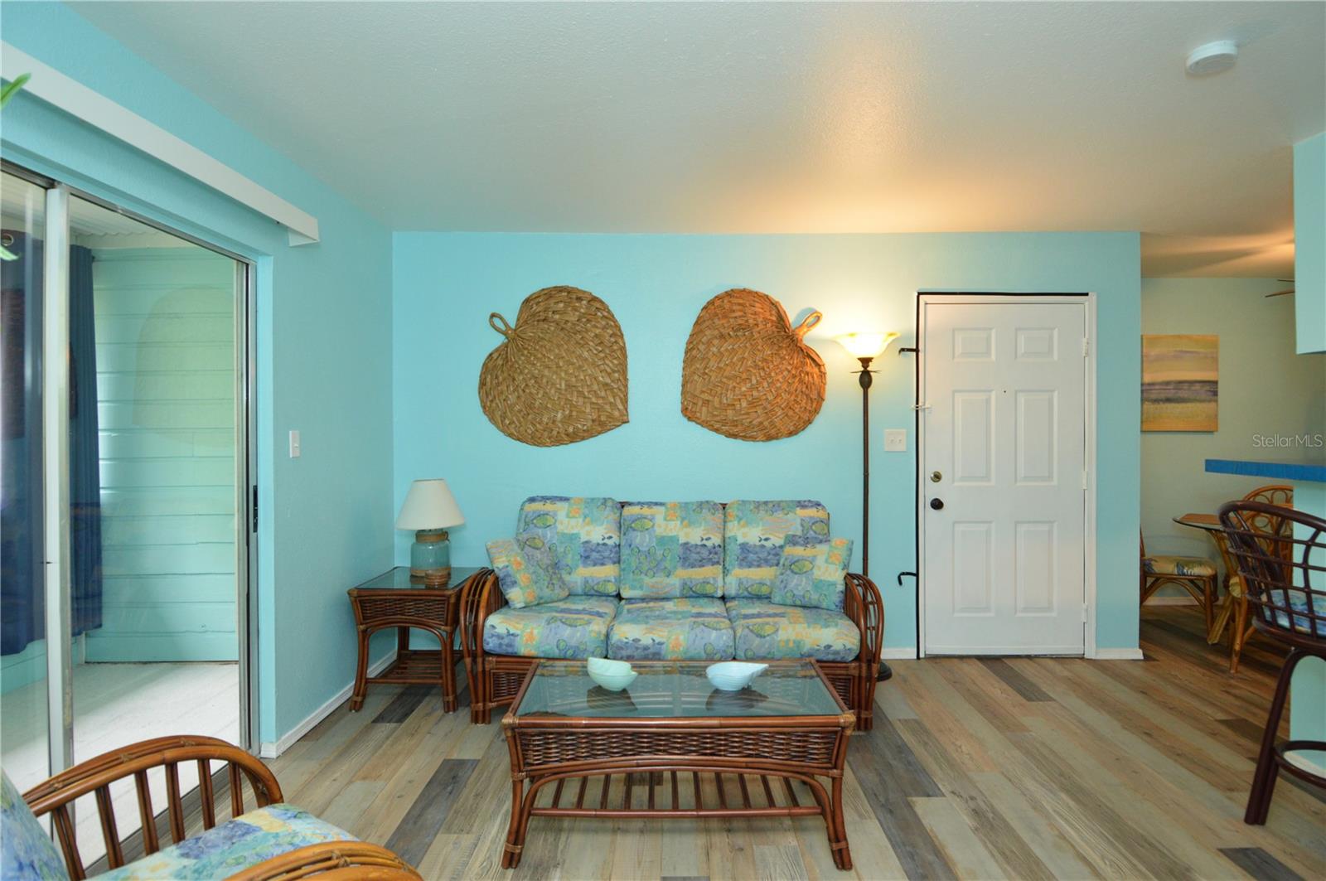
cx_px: 663
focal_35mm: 18
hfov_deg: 90.1
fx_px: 662
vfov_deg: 67.3
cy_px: 440
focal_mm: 12
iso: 720
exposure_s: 1/60
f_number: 4
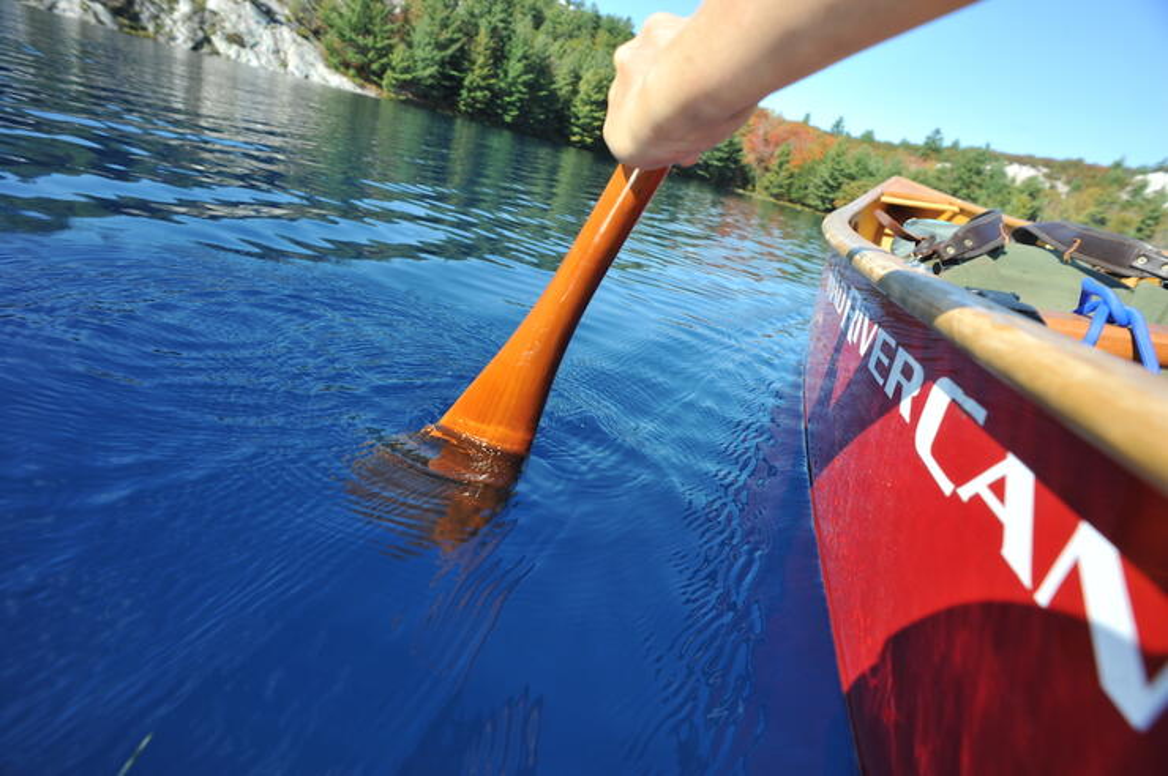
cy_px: 388
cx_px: 584
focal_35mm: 20
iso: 160
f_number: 8
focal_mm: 20
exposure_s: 1/200
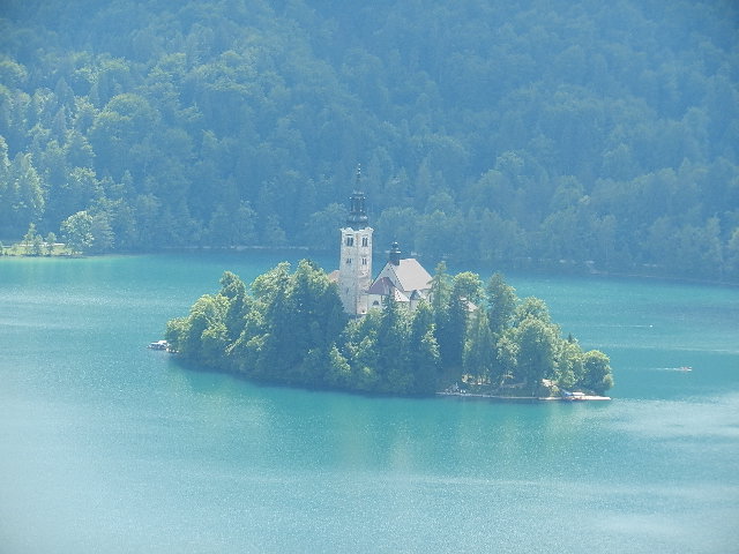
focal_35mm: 165
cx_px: 370
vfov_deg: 9.0
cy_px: 277
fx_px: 3523
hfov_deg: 12.0
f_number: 5.3
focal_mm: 29.7
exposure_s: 1/400
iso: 160
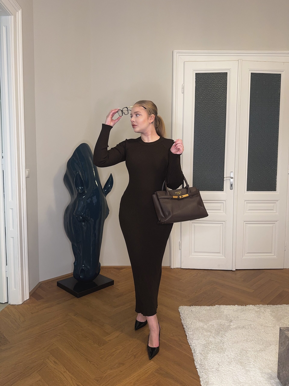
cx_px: 144
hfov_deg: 56.8
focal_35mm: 24
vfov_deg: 71.6
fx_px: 267
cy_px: 193
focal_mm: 6.76
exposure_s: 1/53
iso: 200
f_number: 1.78
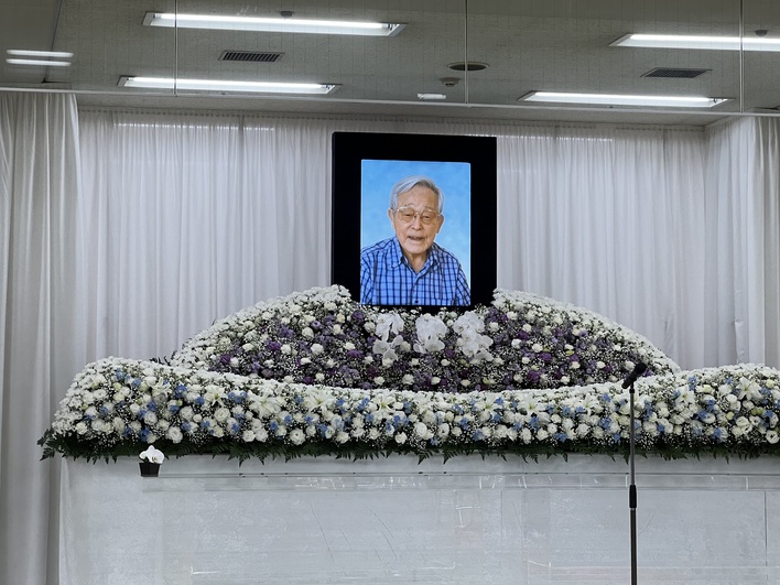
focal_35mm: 87
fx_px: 1960
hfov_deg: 22.5
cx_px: 389
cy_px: 257
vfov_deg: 17.0
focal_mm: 9
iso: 125
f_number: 2.8
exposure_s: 1/122
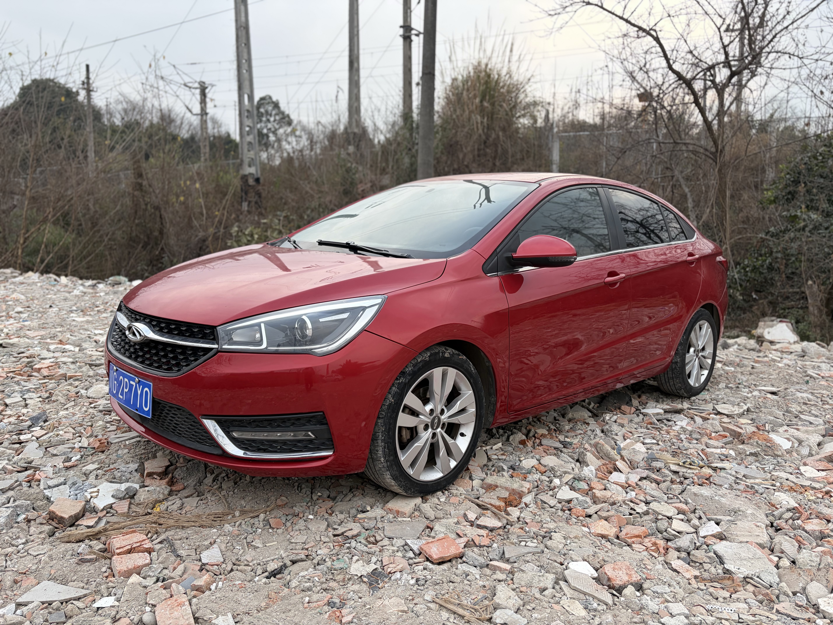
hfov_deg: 67.3
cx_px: 416
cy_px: 312
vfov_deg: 53.1
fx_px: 626
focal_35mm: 26
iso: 50
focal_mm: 5.96
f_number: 1.6
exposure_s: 1/500
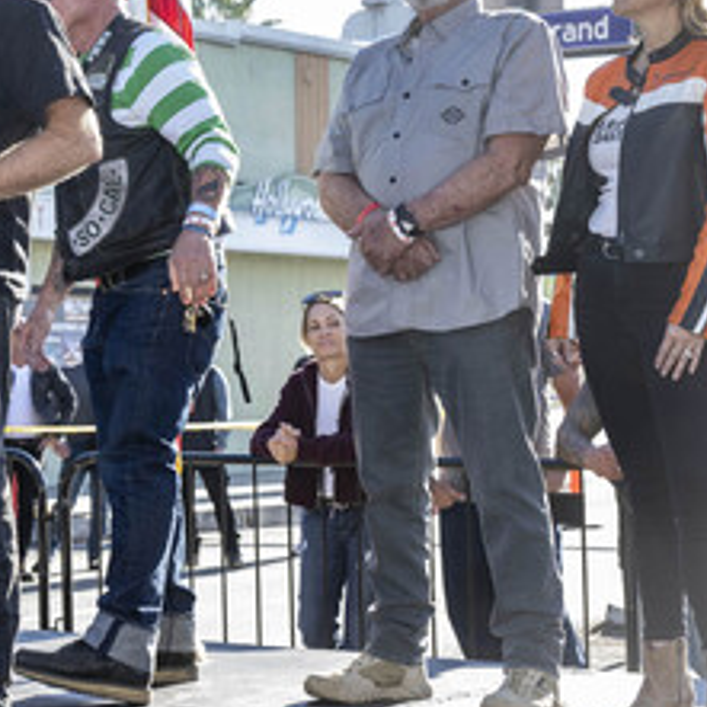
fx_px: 1802
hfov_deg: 21.5
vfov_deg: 22.2
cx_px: 30
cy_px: 307
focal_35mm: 78
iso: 400
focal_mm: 45
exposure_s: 1/200
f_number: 5.6
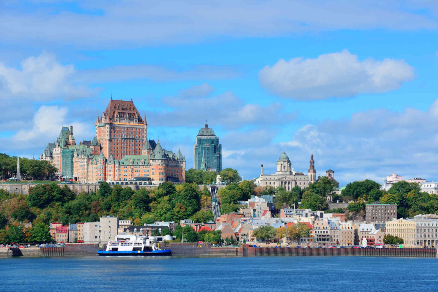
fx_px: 1412
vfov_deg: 11.8
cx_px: 219
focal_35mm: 116
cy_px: 146
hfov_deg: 17.6
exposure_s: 1/400
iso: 100
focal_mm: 116
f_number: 8
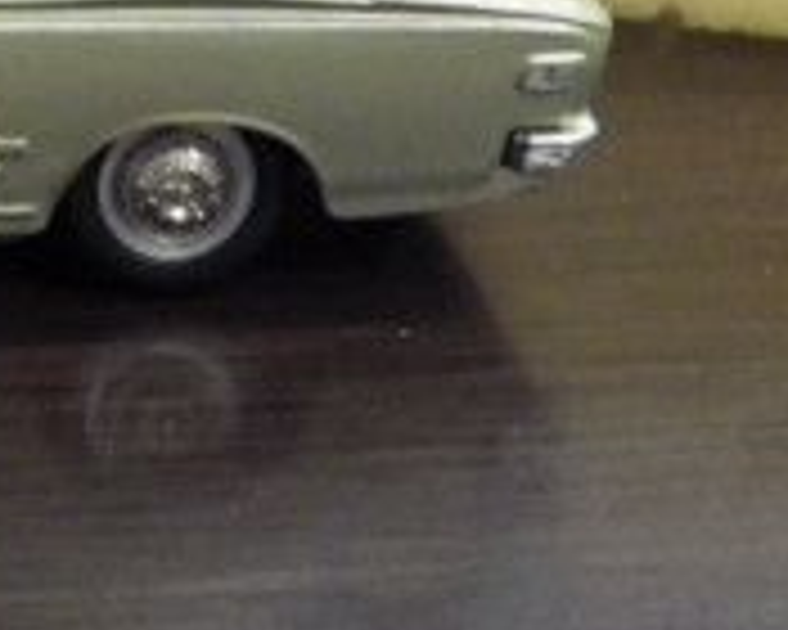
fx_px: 4921
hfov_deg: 9.0
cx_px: -351
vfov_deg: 7.3
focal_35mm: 211
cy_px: -194
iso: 800
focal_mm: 10.7
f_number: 4
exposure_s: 1/30
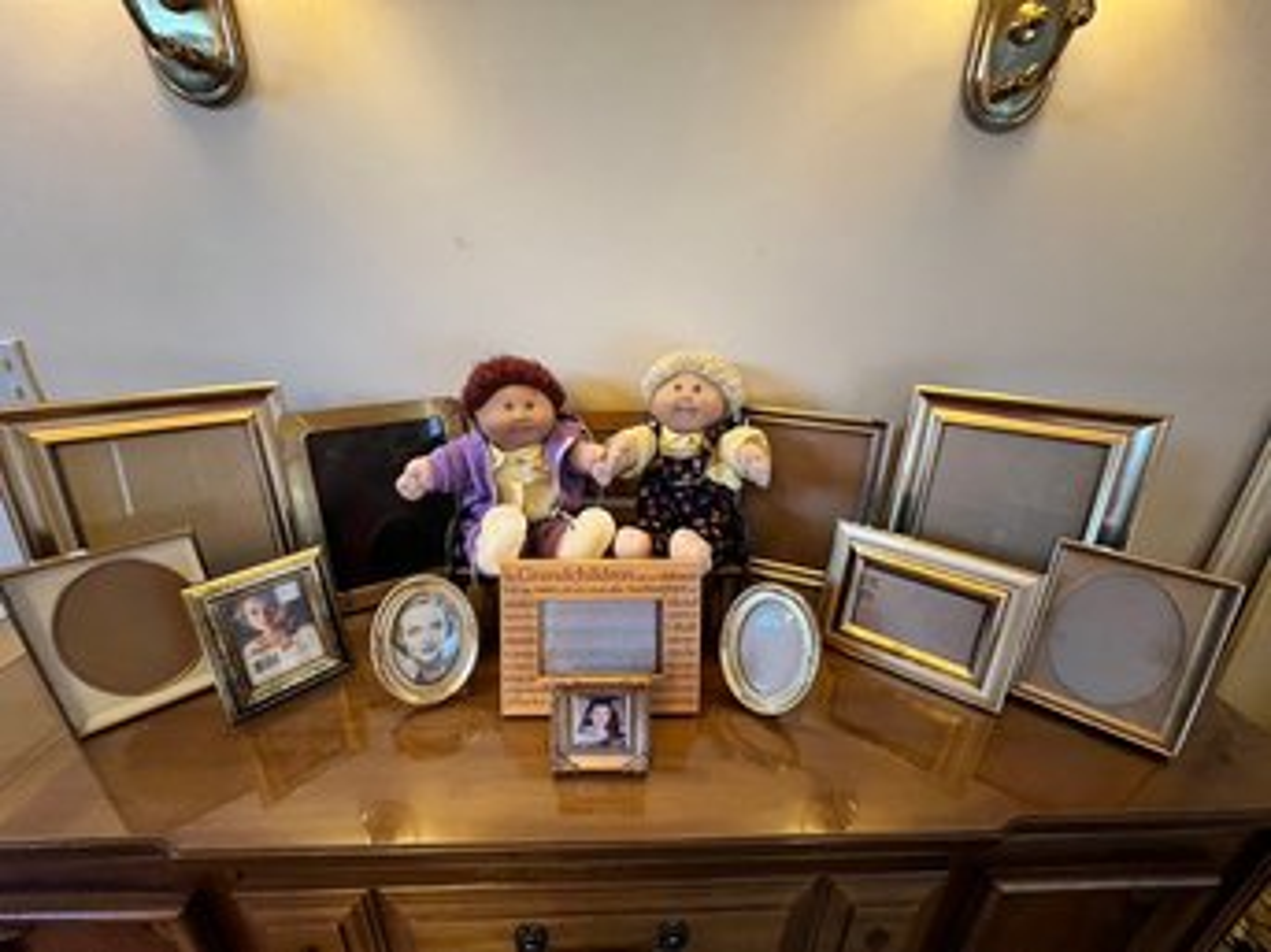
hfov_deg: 106.2
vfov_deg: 89.9
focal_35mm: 13
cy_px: 476
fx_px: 477
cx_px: 636
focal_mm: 1.57
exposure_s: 1/40
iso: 800
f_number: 1.8
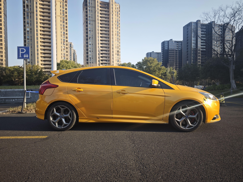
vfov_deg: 58.9
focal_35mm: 23
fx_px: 161
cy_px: 91
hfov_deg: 73.9
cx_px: 122
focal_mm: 6.55
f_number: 1.62
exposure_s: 1/630
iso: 50
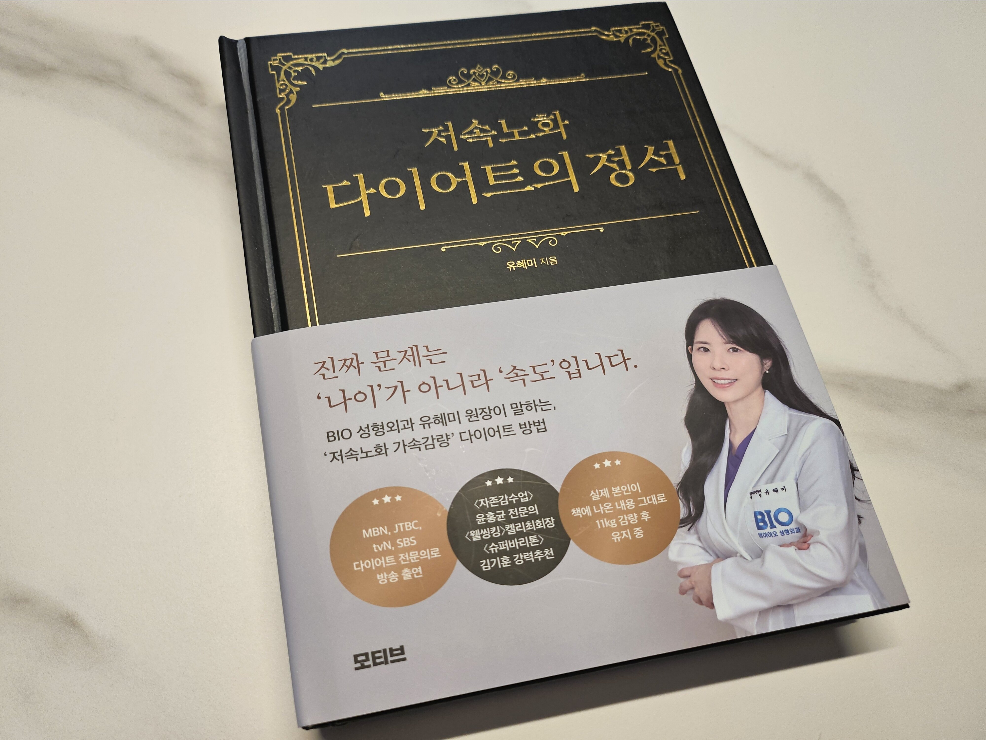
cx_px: 493
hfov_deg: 71.6
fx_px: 684
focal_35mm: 24
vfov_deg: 56.8
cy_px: 370
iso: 100
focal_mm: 5
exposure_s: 1/120
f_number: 1.8
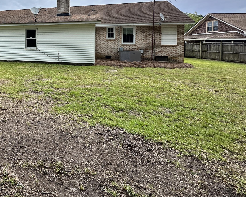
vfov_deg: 55.5
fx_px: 175
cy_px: 46
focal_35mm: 24
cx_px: 33
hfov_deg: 61.4
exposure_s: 1/1208
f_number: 2.2
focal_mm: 2.22
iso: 50
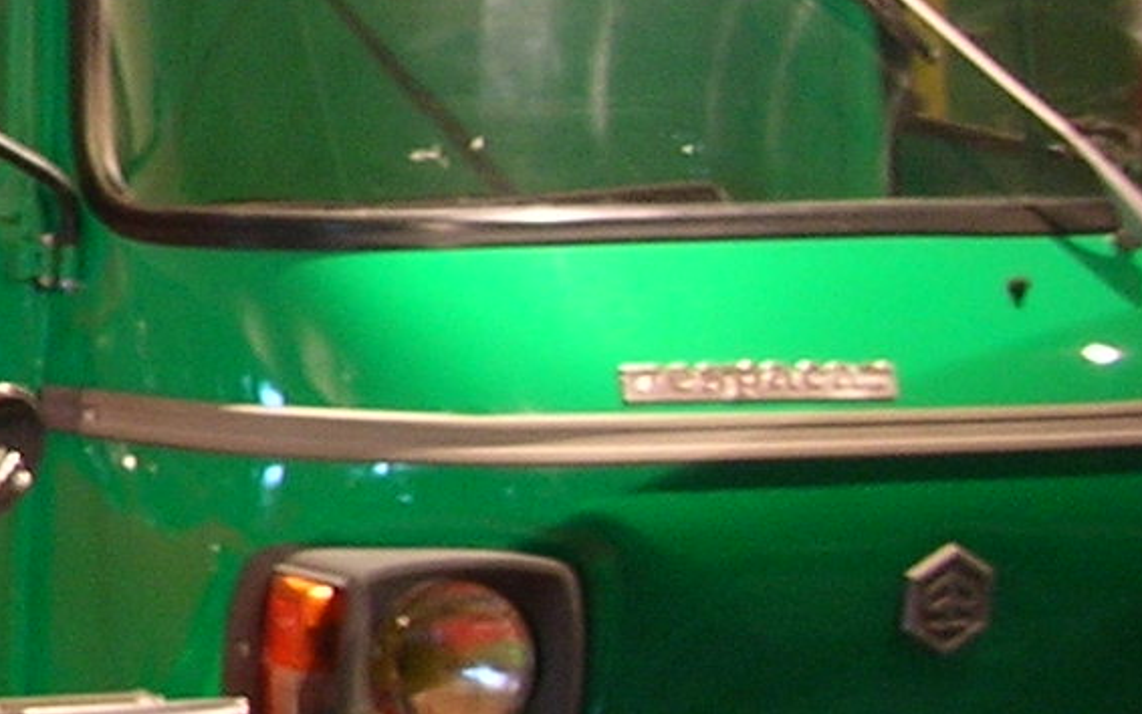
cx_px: -1332
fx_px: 5292
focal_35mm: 170
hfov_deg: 10.9
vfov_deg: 7.7
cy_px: 159
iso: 67
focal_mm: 5.8
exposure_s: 1/3.9
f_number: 3
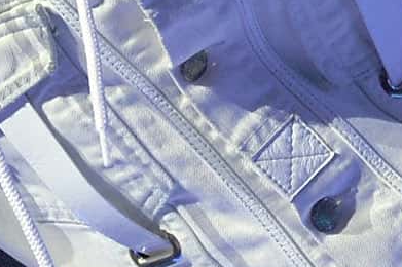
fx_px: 5132
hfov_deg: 4.5
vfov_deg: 3.0
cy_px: -228
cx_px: 396
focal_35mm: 460
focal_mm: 60
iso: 400
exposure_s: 1/500
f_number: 3.5
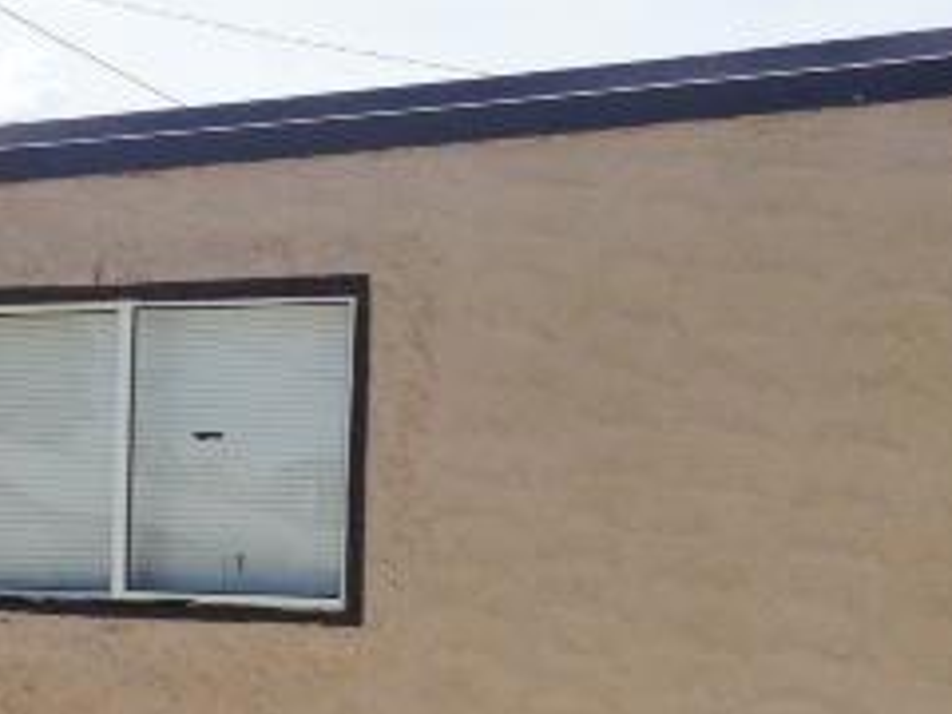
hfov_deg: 22.2
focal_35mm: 88
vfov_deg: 16.6
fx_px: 2420
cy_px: 623
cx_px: 440
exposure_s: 1/2358
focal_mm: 4.12
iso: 50
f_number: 2.4
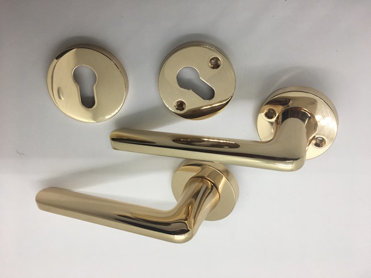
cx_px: 186
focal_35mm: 29
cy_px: 139
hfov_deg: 61.7
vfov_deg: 48.2
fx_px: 311
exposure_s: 1/100
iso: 32
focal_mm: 4.15
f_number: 2.2
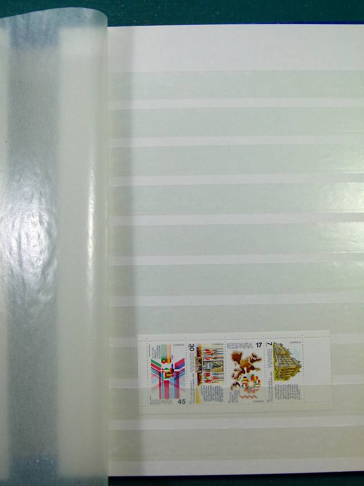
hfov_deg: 41.8
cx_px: 182
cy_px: 243
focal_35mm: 34
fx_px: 477
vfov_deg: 54.0
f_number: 4
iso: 100
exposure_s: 1/160
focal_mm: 6.1
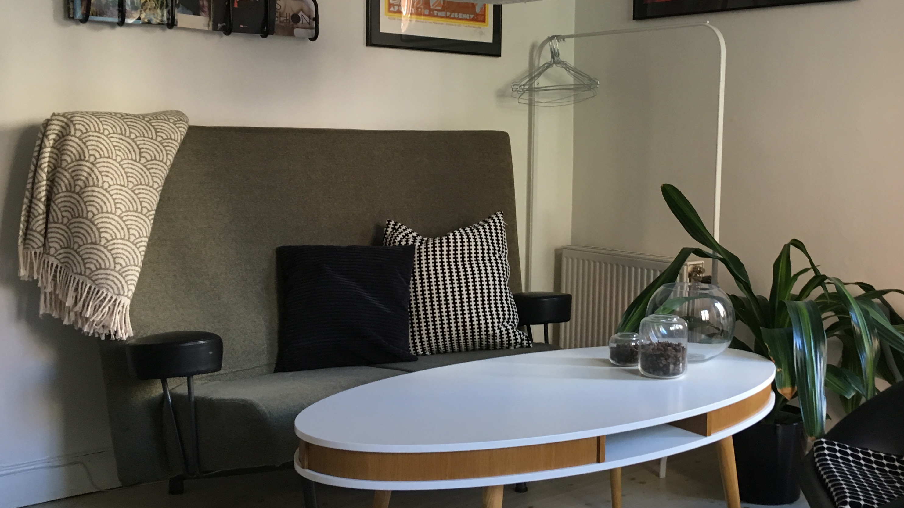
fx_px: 1031
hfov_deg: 47.2
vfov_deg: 27.6
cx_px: 532
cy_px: 202
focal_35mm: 43
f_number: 2.2
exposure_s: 1/33
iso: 125
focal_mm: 4.15
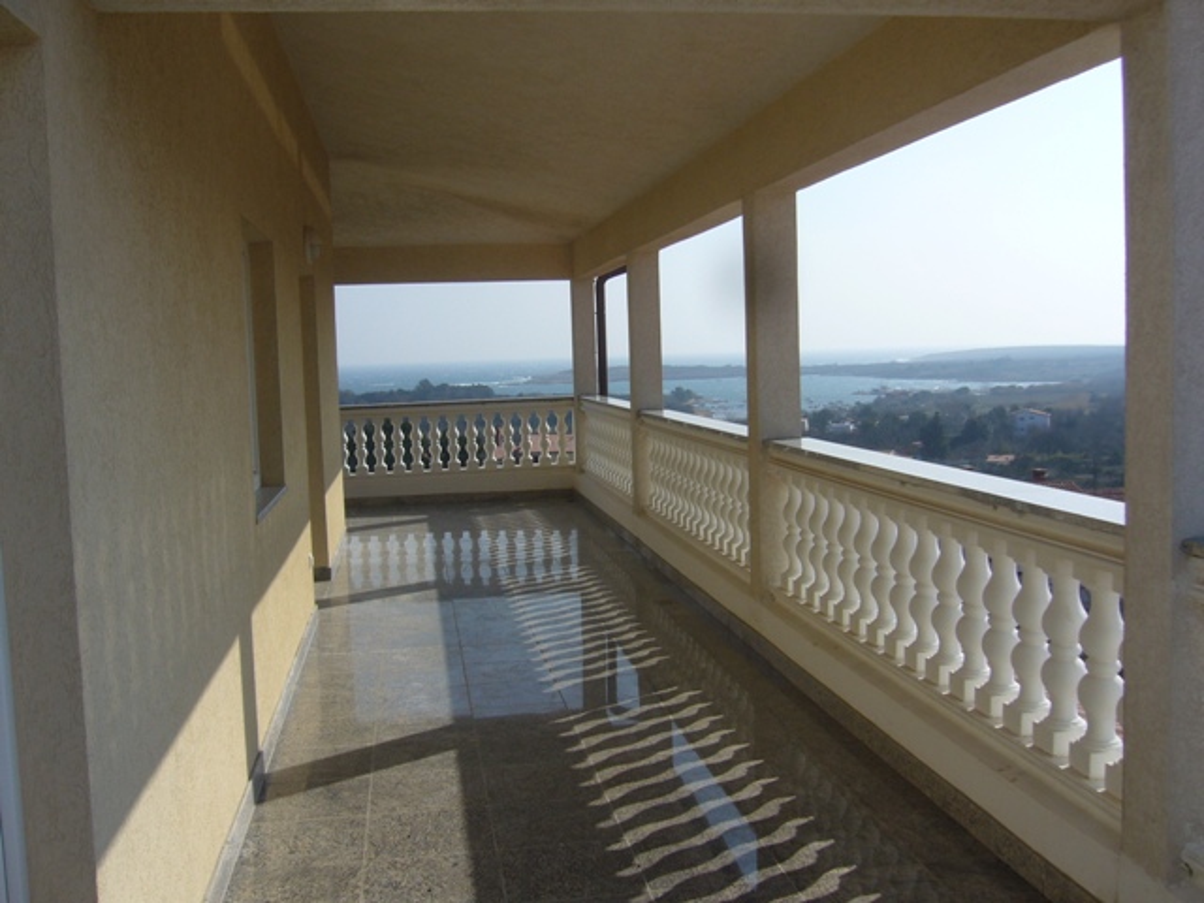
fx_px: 1217
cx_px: 602
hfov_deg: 52.6
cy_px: 452
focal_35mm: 35
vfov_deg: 40.7
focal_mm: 5.8
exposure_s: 1/500
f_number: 5.6
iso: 80
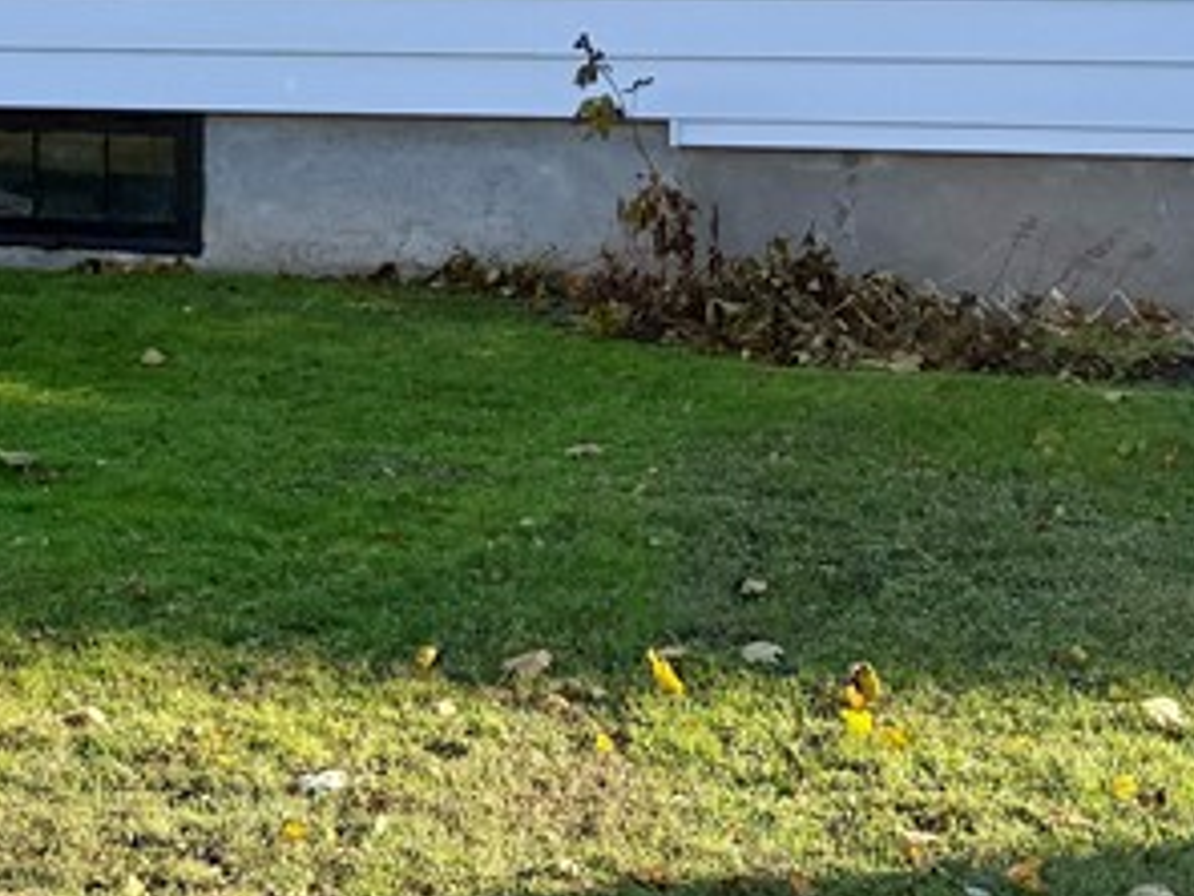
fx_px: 2863
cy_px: 16
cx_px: 339
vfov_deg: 17.4
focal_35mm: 83
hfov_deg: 23.4
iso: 80
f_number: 1.78
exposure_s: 1/1314
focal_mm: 6.76
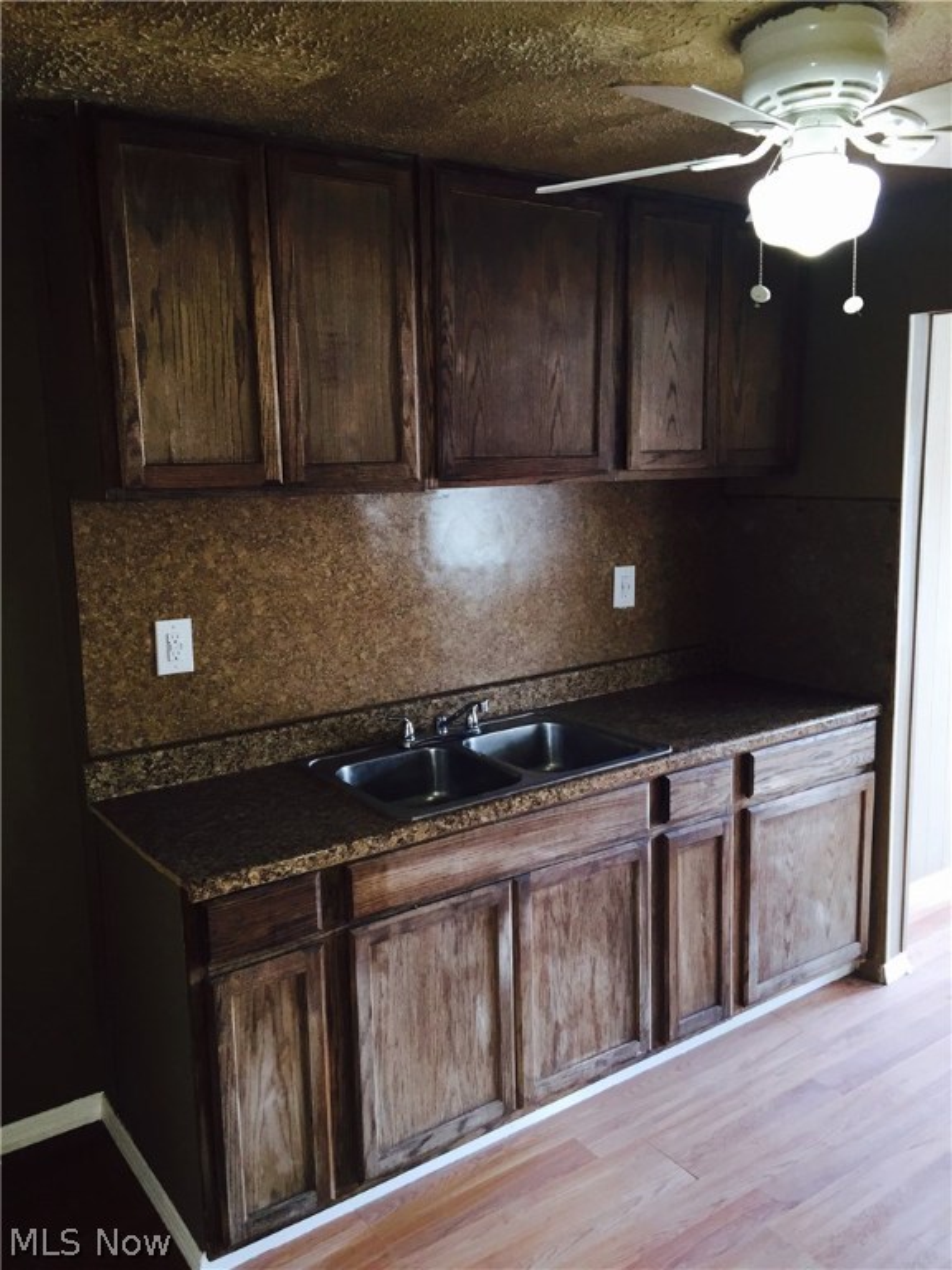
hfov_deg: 48.2
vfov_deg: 61.7
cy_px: 635
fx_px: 1063
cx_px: 476
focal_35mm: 29
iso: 125
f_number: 2.2
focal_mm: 4.15
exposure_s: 1/30
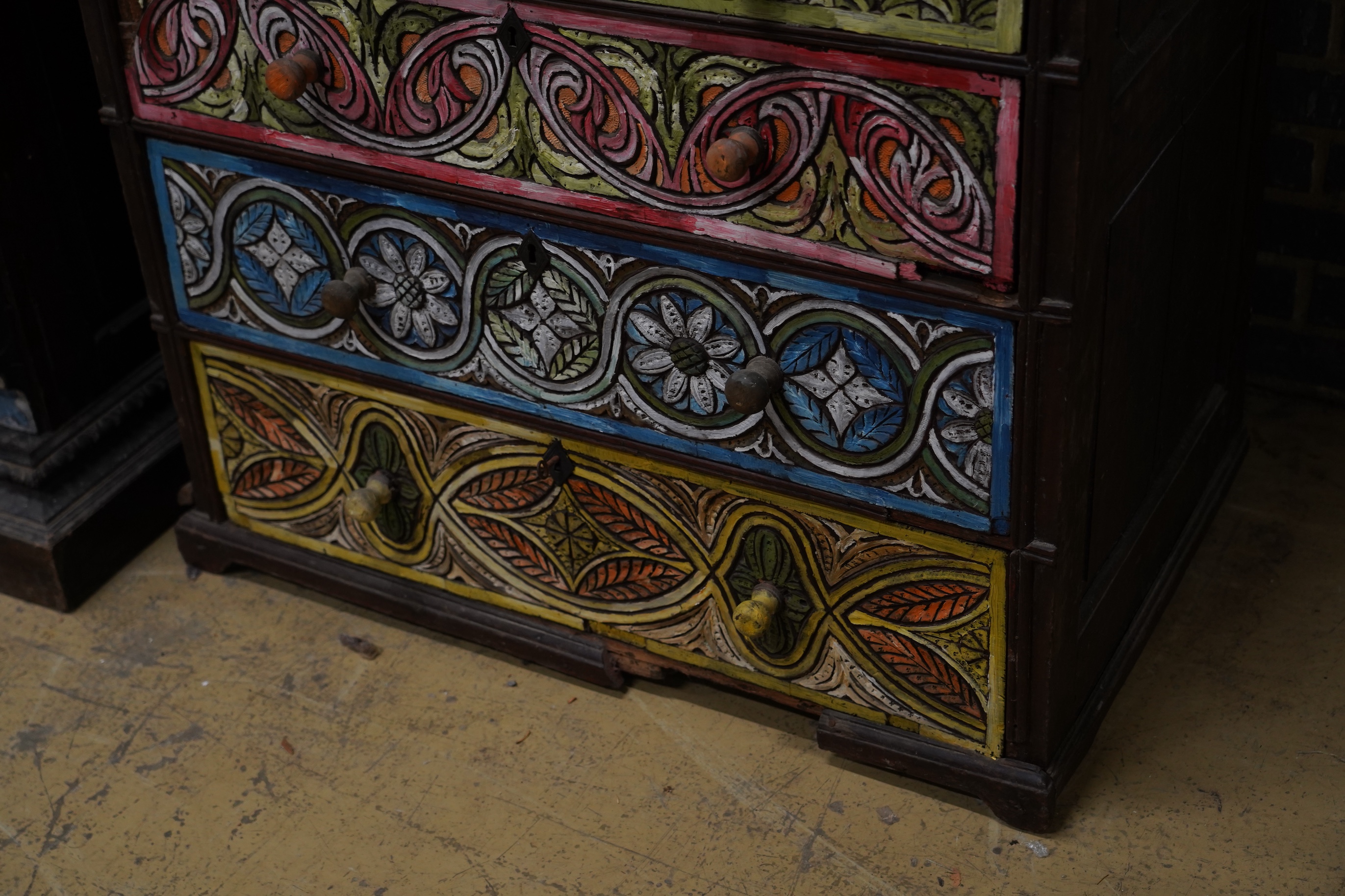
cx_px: 672
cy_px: 448
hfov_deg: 37.5
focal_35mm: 53
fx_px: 1980
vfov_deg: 25.5
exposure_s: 1/125
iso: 1250
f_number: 4
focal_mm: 53
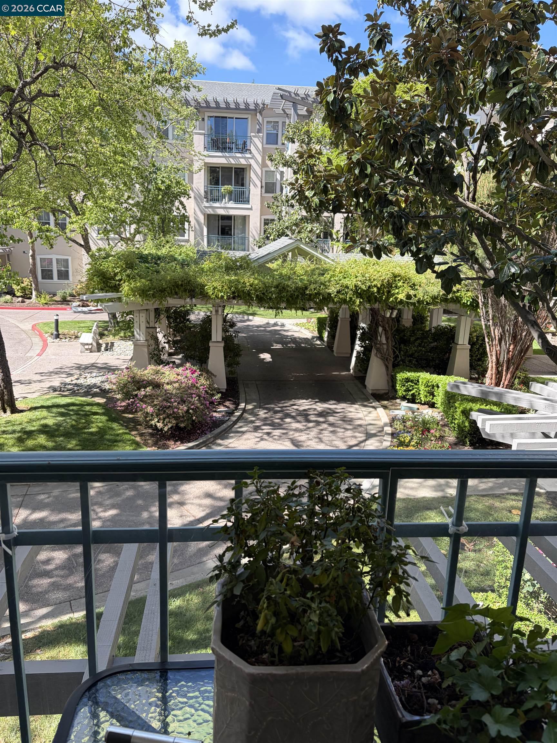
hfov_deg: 53.1
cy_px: 372
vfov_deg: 67.3
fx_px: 558
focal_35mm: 26
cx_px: 278
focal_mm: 5.96
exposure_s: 1/791
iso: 64
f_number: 1.6
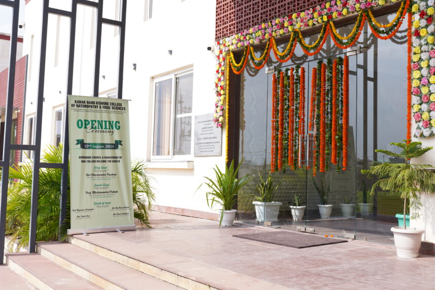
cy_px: 132
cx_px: 256
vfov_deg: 31.9
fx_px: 508
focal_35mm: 42
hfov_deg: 46.2
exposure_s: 1/320
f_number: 5
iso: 100
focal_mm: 35
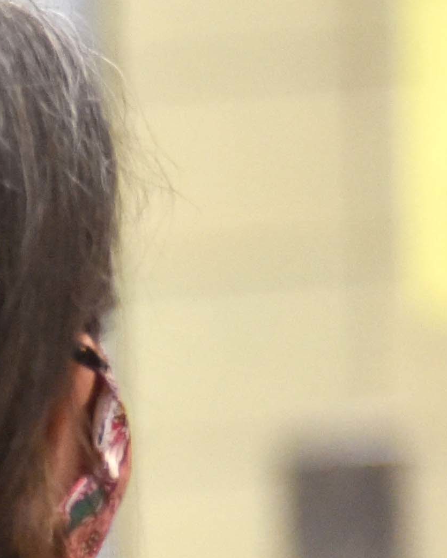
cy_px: 782
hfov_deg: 1.8
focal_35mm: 862
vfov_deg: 2.2
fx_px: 14251
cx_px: -1455
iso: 2500
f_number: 2.8
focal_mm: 130
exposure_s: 1/320
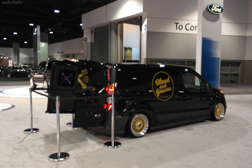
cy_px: 84
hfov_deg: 61.9
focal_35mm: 30
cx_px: 126
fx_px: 210
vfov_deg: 43.6
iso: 400
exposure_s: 1/30
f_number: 3.5
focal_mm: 20
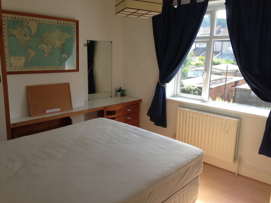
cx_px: 136
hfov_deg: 55.4
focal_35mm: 33
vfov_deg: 42.9
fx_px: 258
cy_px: 102
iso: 50
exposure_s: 1/152
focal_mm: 4.12
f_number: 2.4
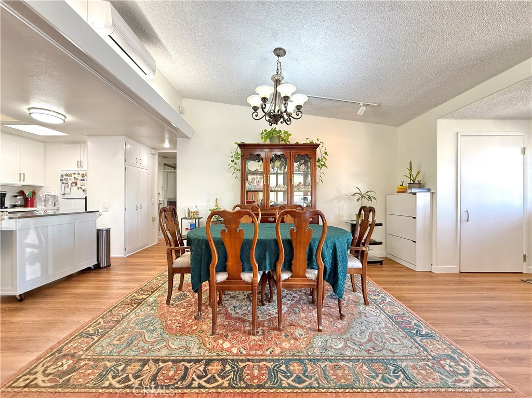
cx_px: 266
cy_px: 199
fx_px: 215
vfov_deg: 85.6
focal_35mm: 14
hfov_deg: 102.1
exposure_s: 1/120
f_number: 2.2
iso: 320
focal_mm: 2.22
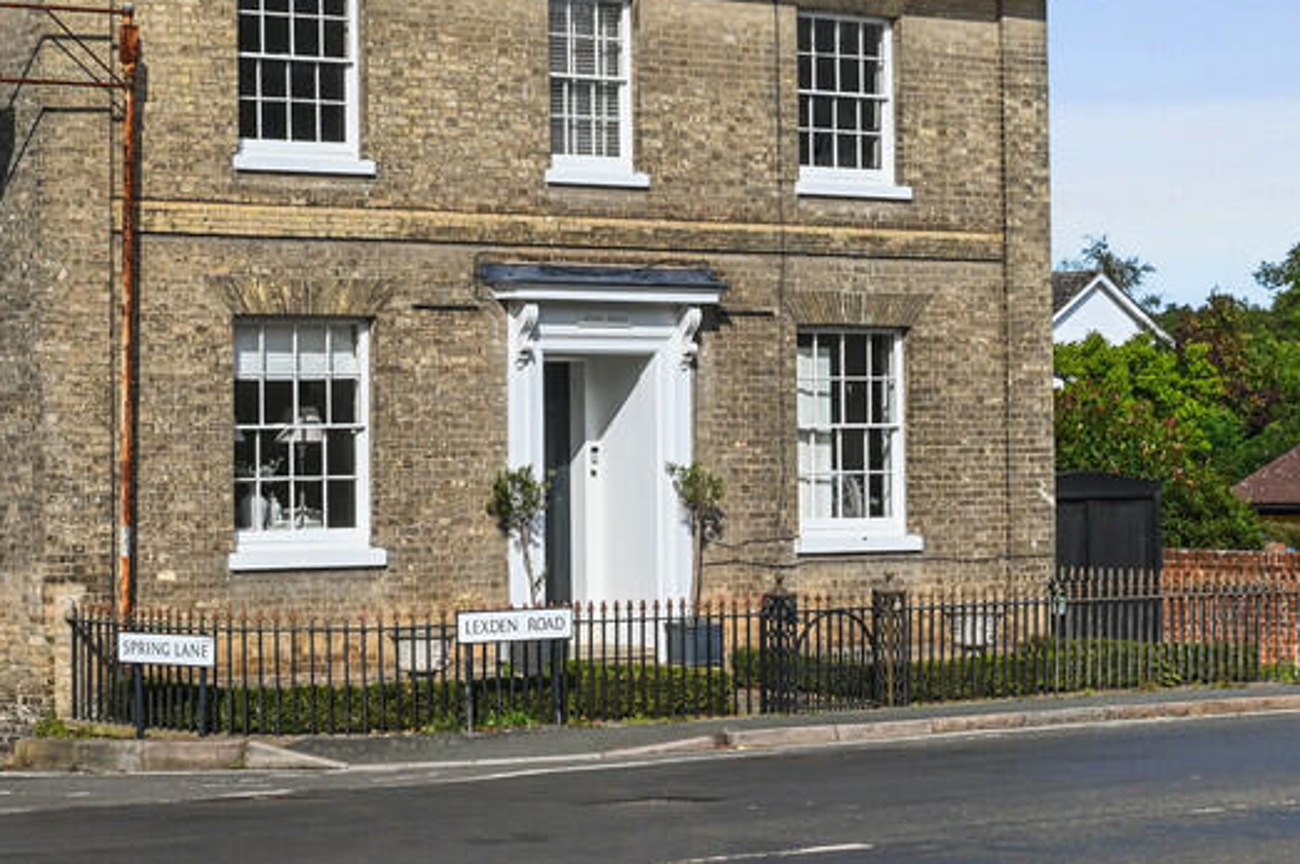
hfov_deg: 20.7
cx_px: 329
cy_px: 253
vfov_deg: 13.9
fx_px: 3535
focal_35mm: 98
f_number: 9
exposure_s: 1/1000
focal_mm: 50
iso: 400
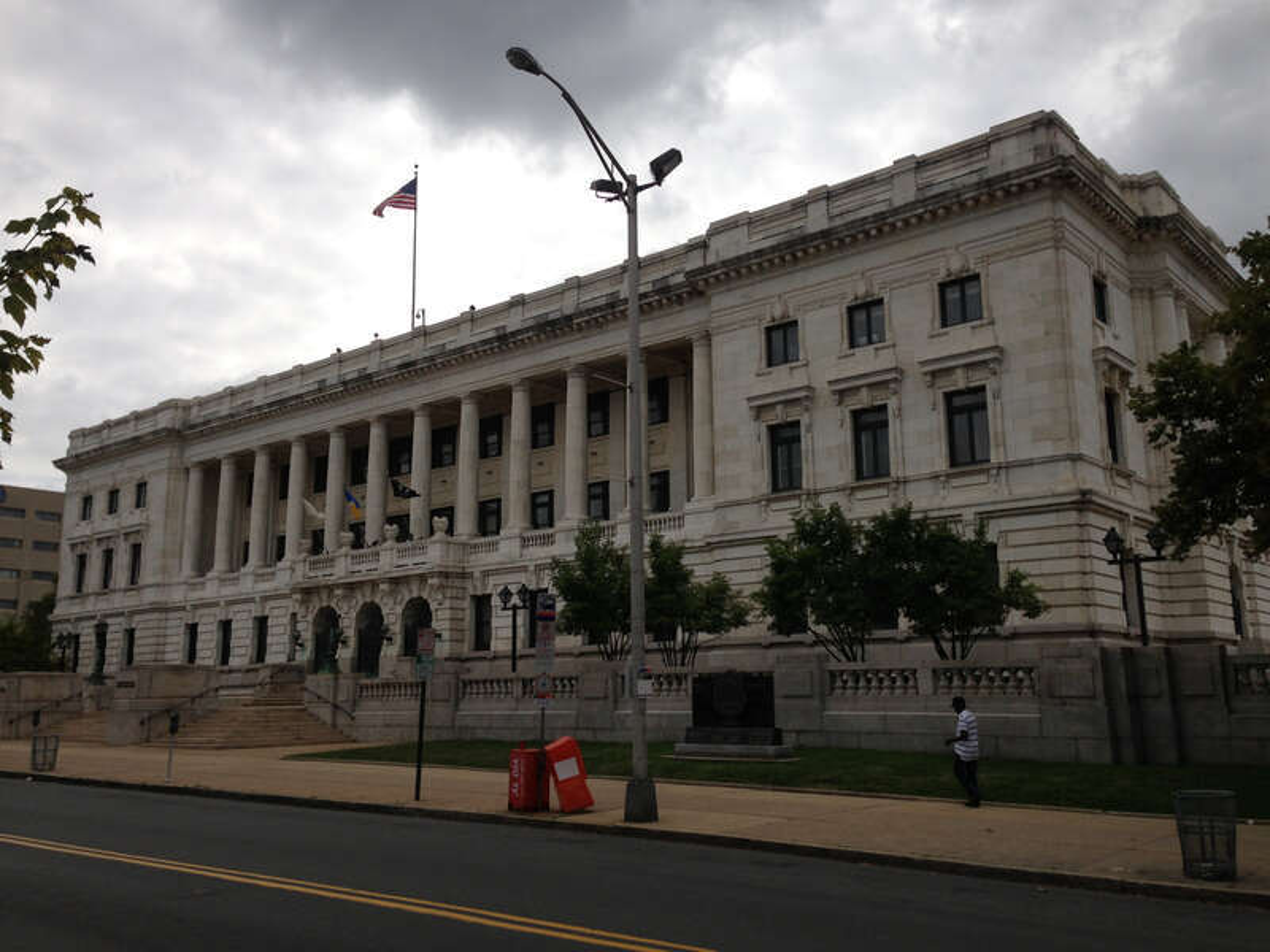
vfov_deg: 42.9
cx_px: 635
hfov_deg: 55.4
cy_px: 476
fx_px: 1211
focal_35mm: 33
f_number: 2.4
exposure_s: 1/3012
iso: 50
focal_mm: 4.13
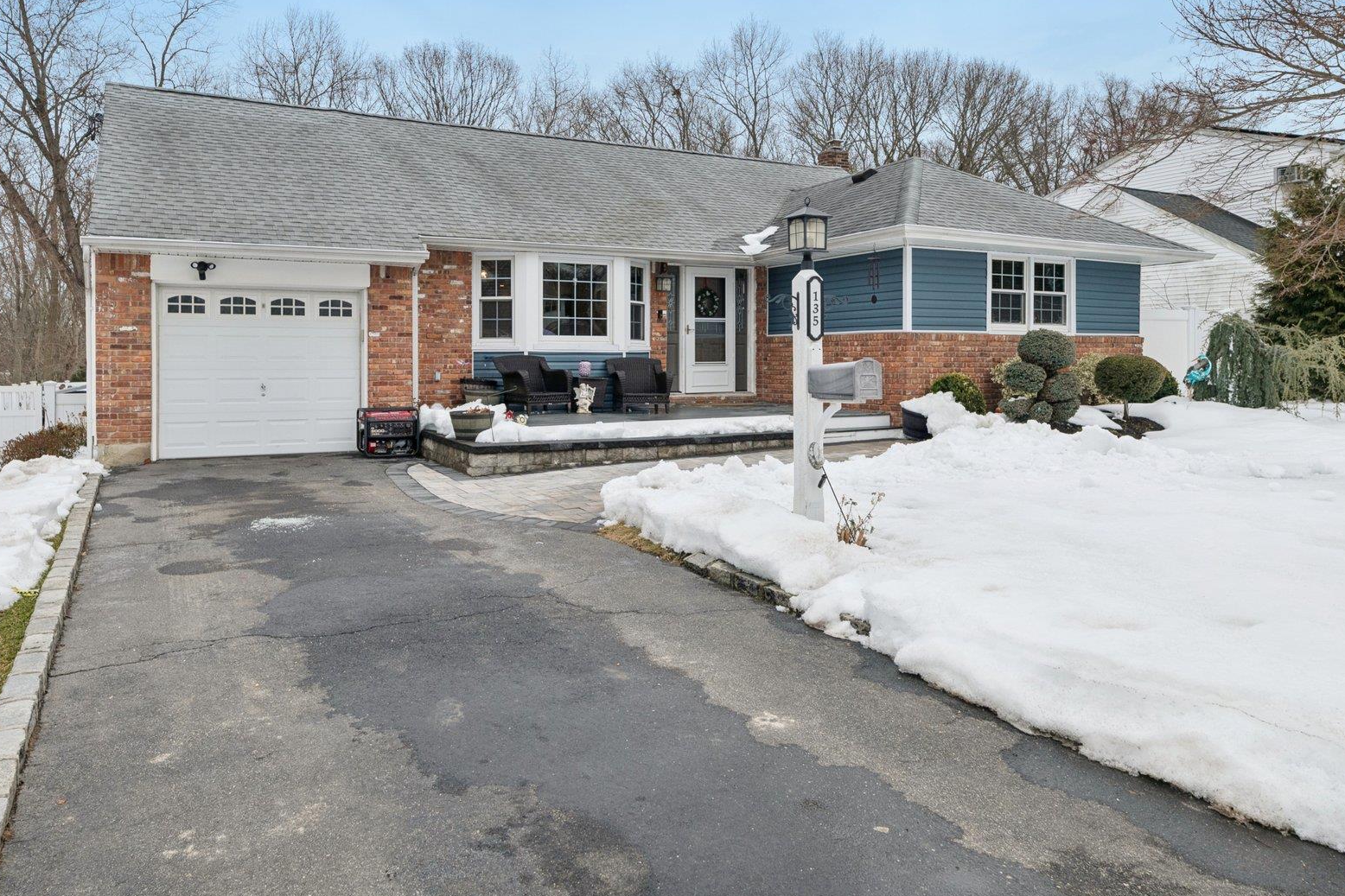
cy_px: 385
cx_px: 624
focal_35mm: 25
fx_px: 934
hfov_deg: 71.4
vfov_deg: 51.1
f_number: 8
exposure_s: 1/250
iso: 250
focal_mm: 19
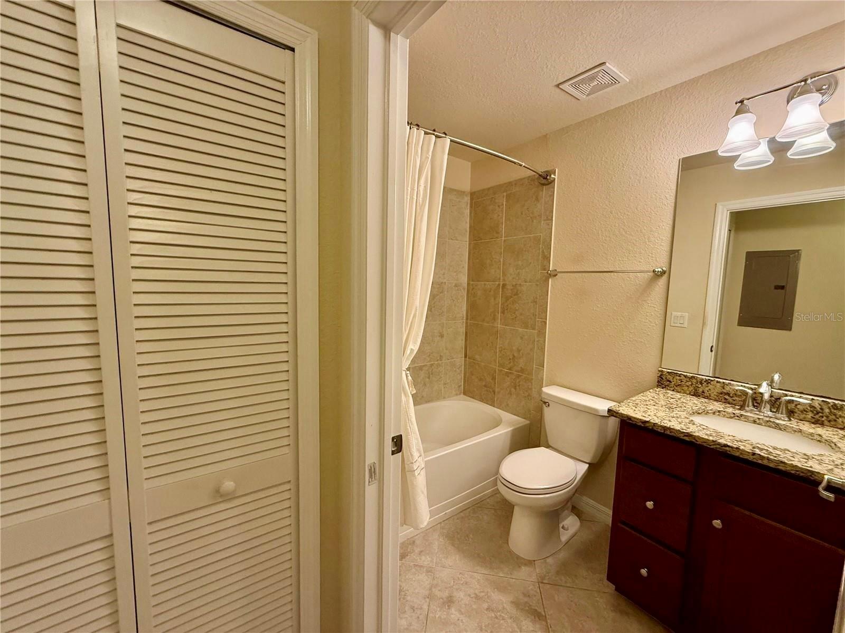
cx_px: 422
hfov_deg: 102.1
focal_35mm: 14
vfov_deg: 85.7
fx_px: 342
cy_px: 316
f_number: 2.2
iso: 400
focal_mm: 2.22
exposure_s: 1/120
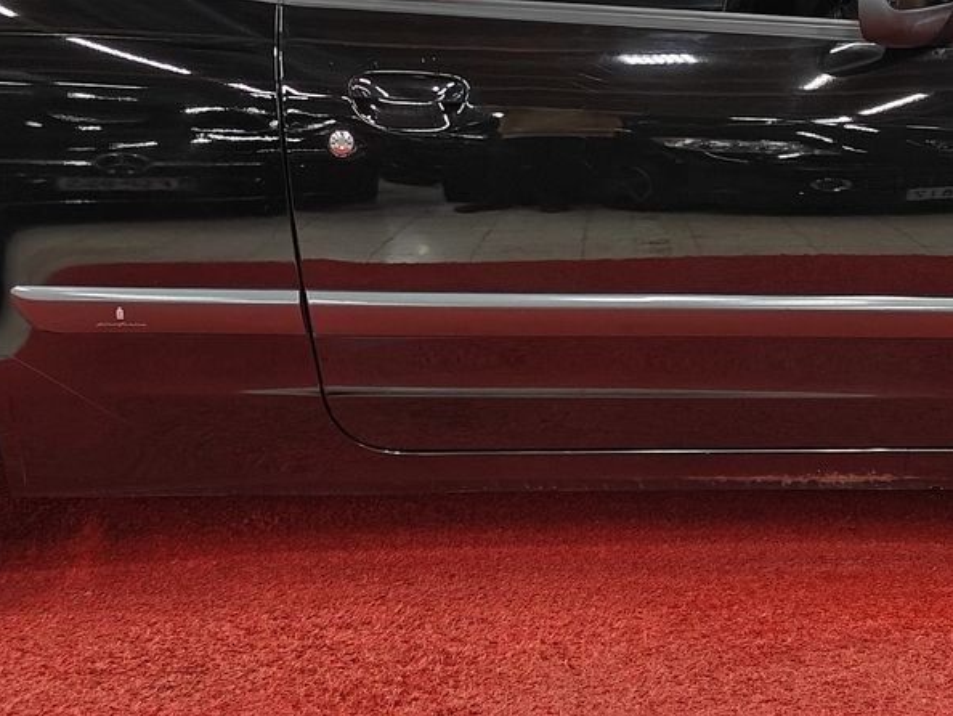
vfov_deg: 18.3
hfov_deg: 24.4
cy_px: 146
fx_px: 2203
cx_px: 586
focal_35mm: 80
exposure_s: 1/78
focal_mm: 5.59
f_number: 1.8
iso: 100
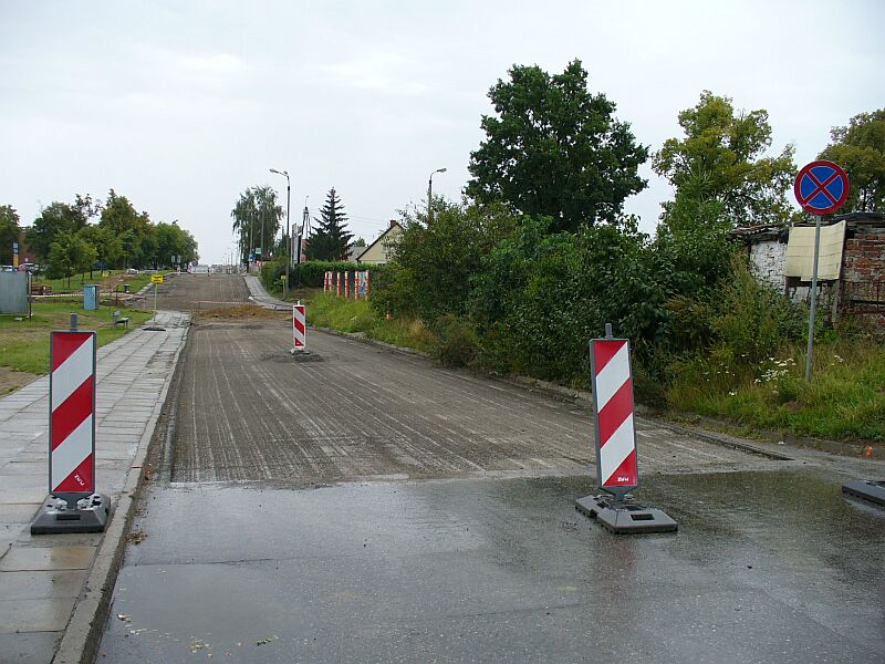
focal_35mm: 37
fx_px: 946
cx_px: 442
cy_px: 332
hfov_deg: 50.1
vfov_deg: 38.7
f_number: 2.8
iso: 80
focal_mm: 6.1
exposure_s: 1/80
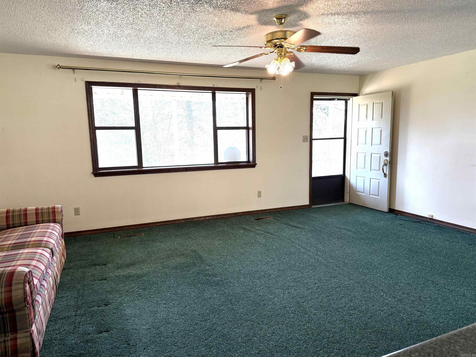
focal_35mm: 24
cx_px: 238
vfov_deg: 56.8
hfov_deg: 71.6
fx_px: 330
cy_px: 178
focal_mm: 6.76
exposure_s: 1/228
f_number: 1.78
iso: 160
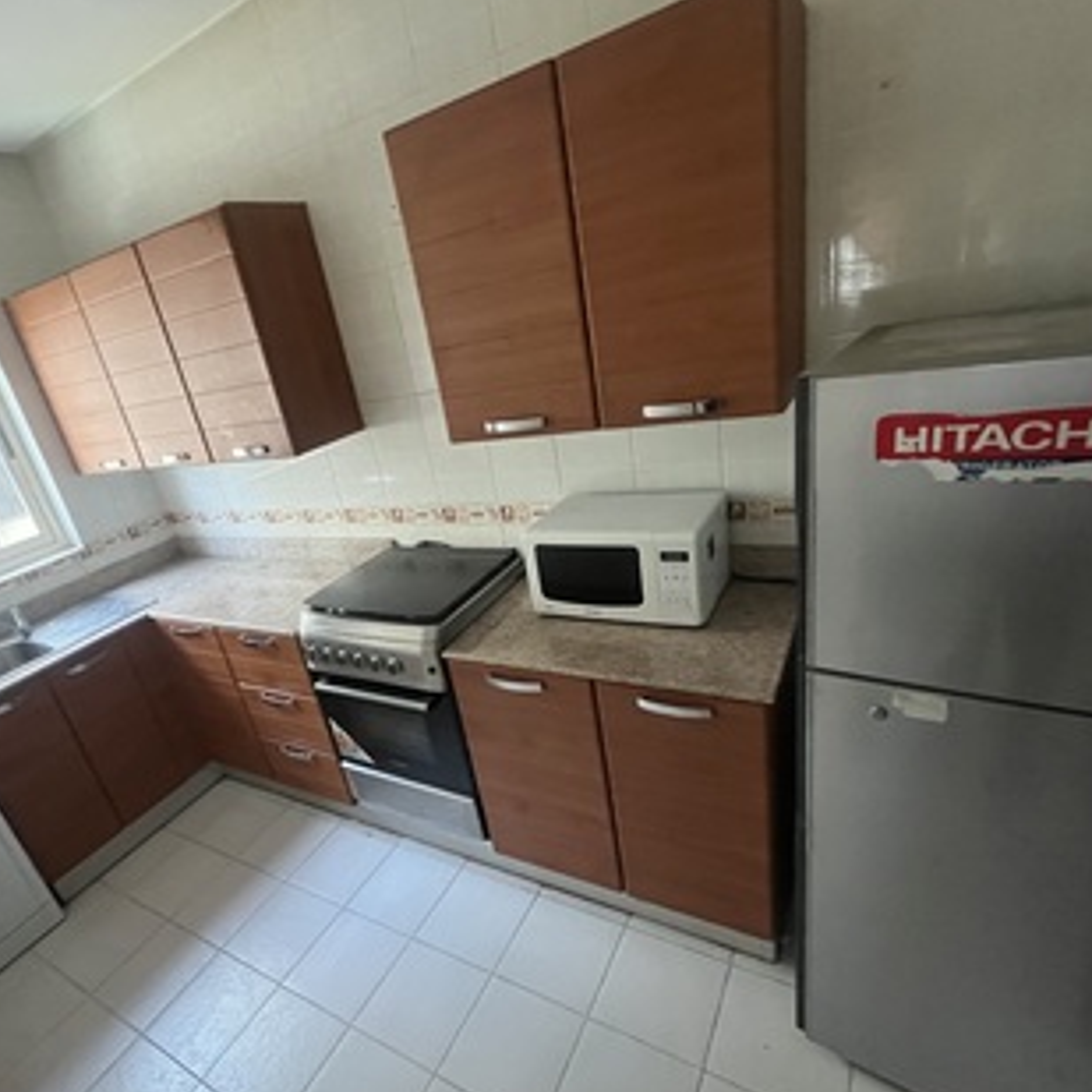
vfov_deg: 83.8
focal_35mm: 17
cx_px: 468
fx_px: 607
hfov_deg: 83.5
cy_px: 585
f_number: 1.8
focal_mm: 1.57
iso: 1000
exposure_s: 1/60
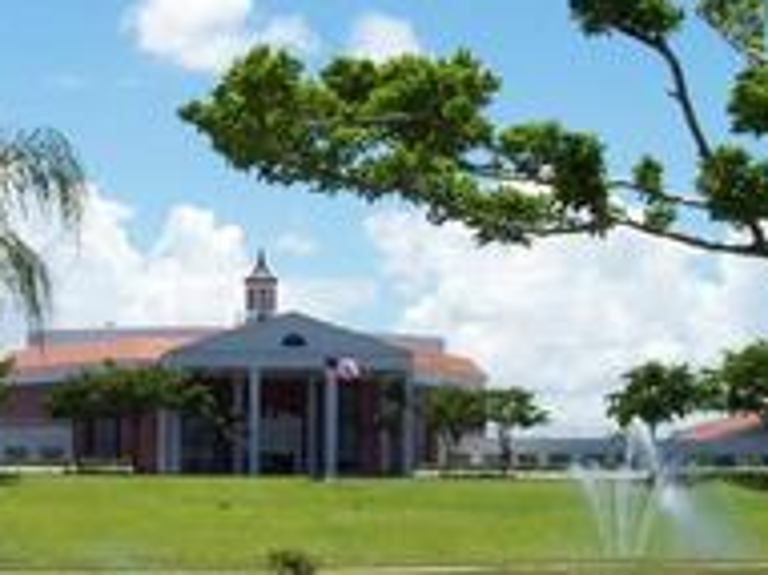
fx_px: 2461
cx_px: 277
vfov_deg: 13.3
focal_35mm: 111
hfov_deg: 17.7
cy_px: 346
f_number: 6.1
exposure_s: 1/382
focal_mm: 8.7
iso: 80
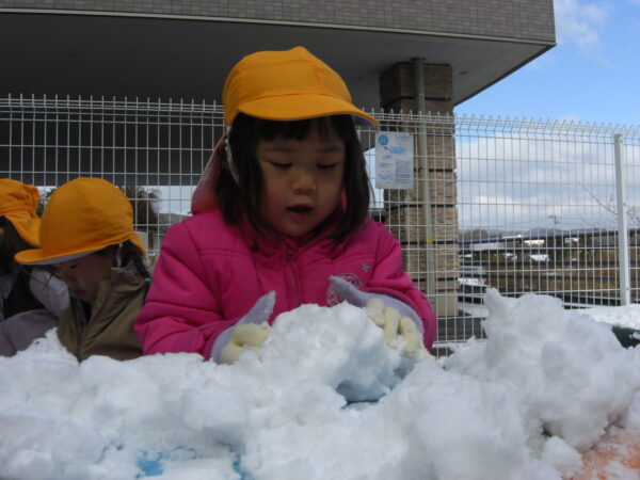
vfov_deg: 37.7
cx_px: 320
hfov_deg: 49.0
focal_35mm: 38
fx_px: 703
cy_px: 240
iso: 80
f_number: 8
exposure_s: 1/200
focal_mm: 7.9
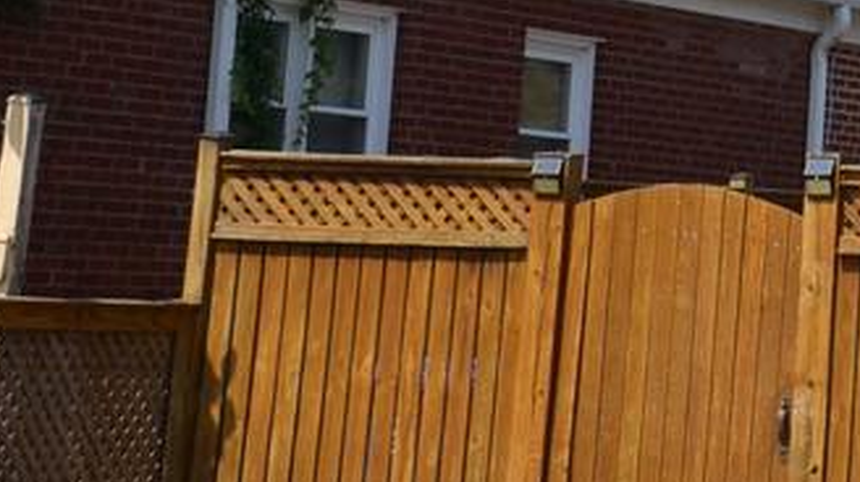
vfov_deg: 6.6
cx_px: 1830
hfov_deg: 10.8
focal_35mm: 179
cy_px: -350
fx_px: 4079
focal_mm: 26
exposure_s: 1/320
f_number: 9
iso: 100
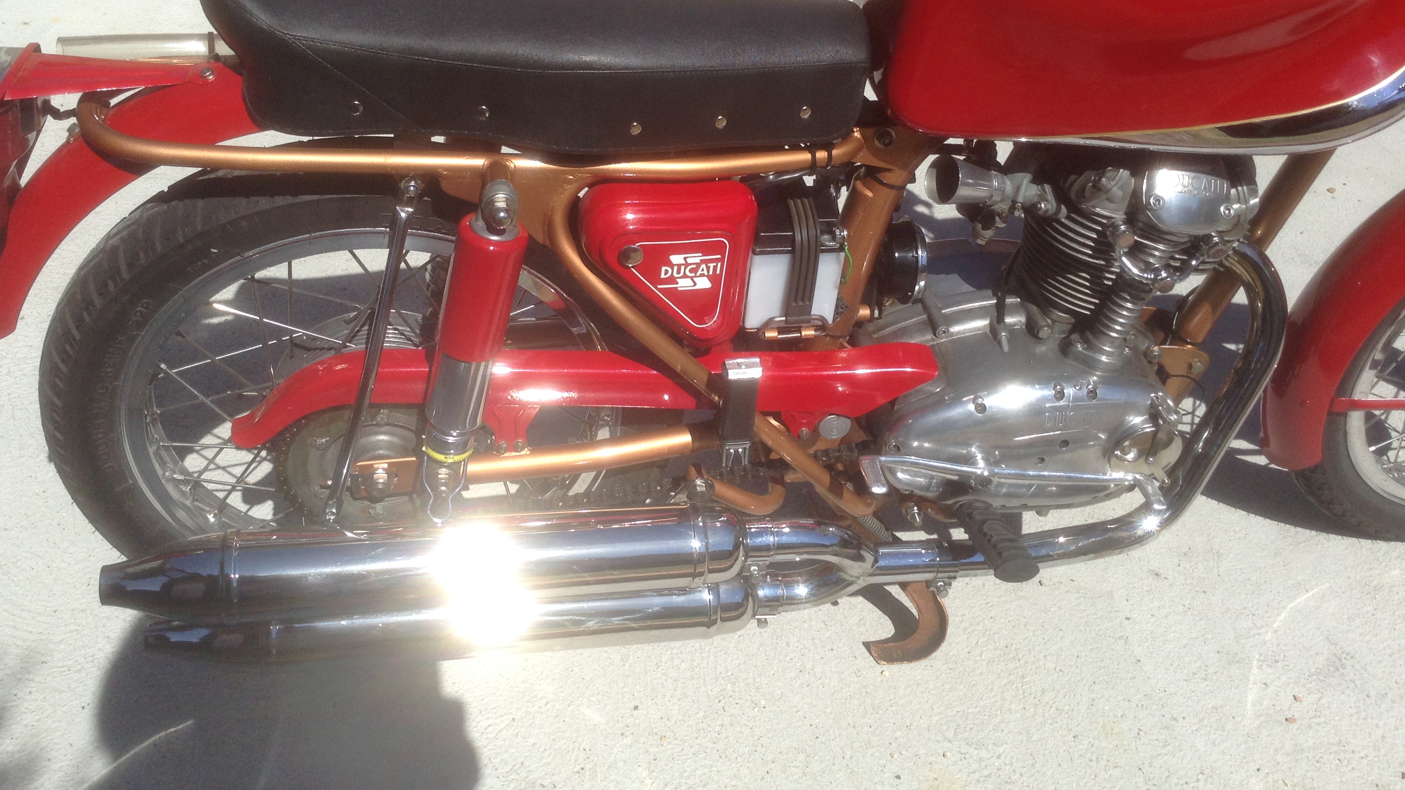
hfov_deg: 55.3
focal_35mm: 36
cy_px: 273
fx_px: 1341
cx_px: 702
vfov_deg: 32.6
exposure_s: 1/1379
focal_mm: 3.3
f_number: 2.4
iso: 25
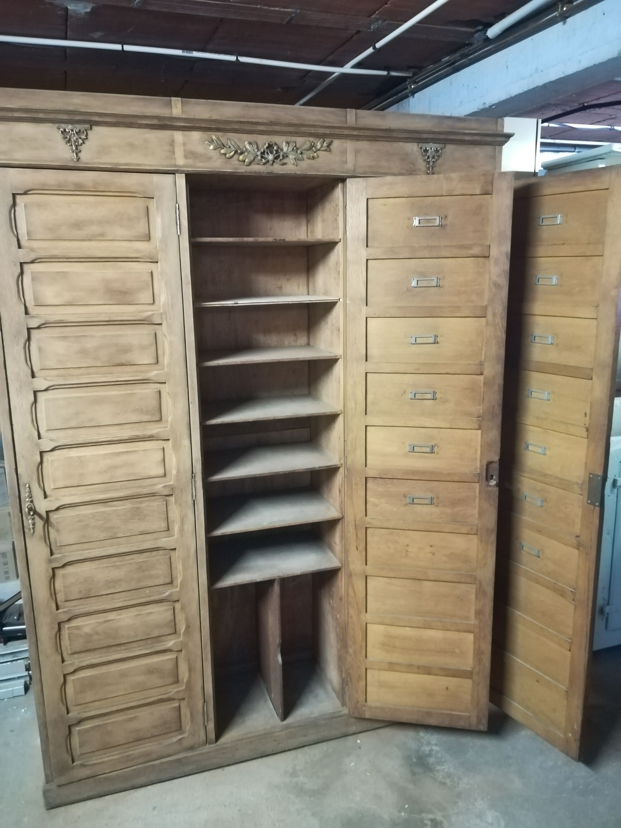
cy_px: 414
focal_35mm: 26
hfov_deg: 53.1
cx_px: 310
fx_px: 622
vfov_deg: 67.3
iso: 1000
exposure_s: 1/14.3
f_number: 2.2
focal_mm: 3.83
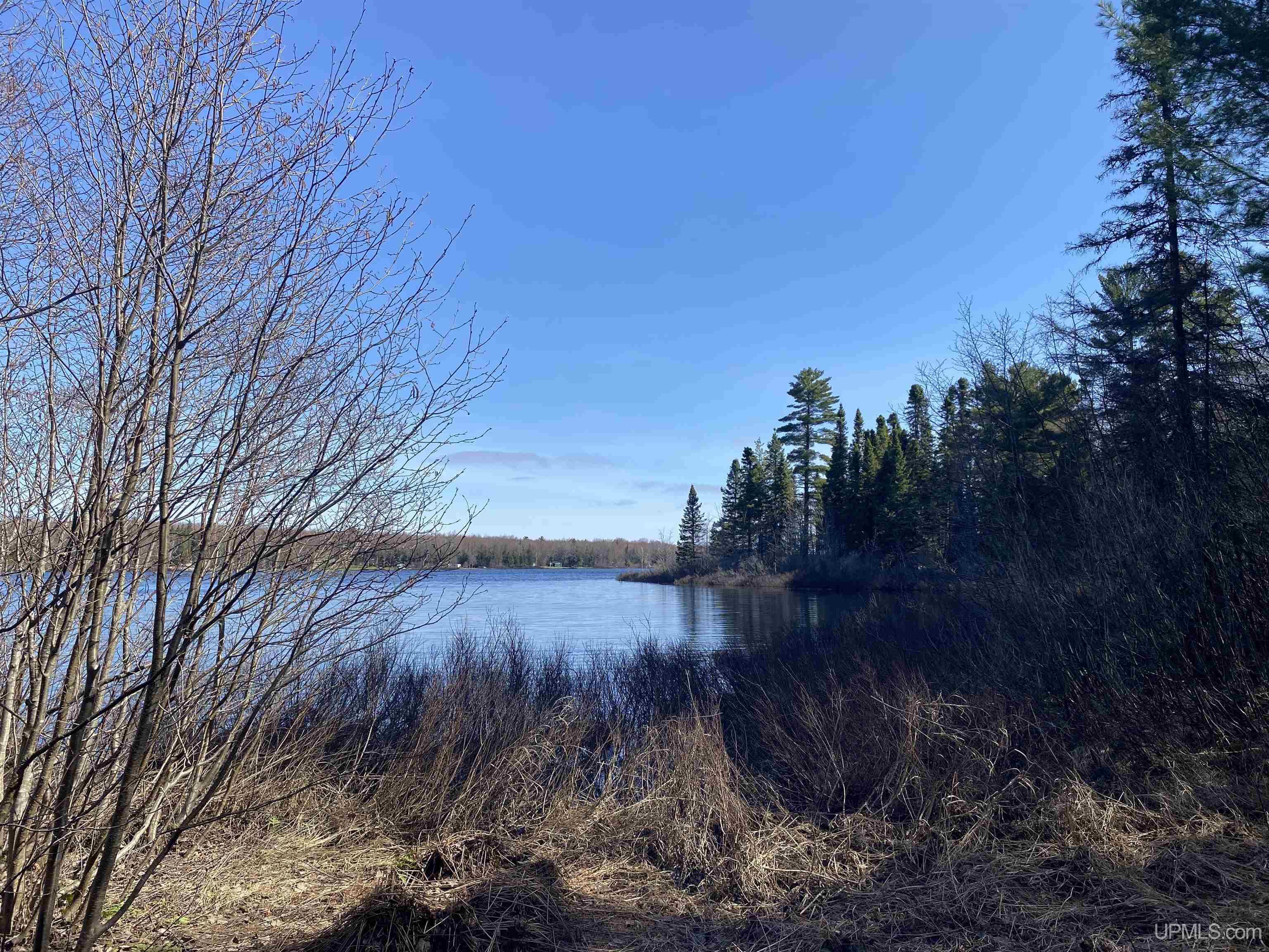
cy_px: 476
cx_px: 634
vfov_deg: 53.1
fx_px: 953
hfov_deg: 67.3
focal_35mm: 26
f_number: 1.8
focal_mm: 4.25
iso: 32
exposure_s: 1/1996
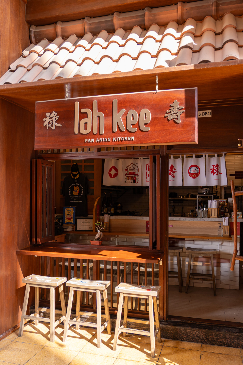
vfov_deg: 61.9
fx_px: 304
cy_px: 182
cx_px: 122
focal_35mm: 30
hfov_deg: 43.6
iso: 100
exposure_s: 1/160
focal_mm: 20.3
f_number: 3.2
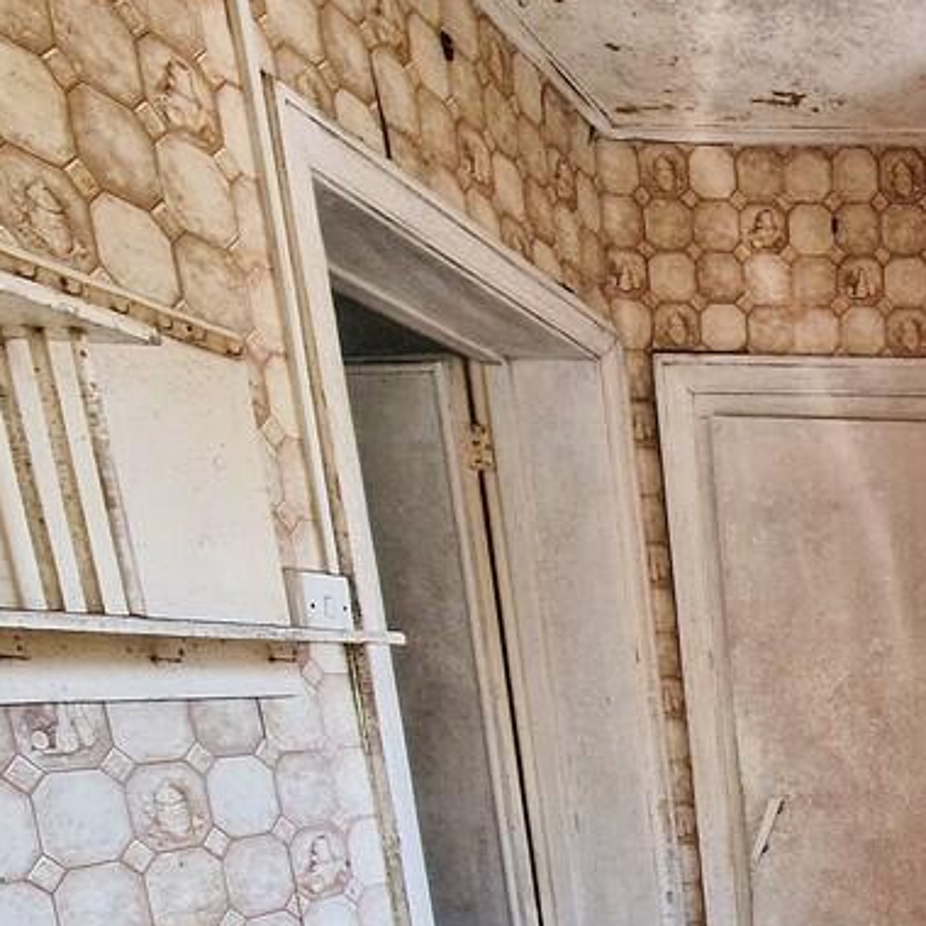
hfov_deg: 37.0
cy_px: 911
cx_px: 1162
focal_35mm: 31
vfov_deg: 45.1
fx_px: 938
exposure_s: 1/222
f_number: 2.2
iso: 50
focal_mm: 2.2
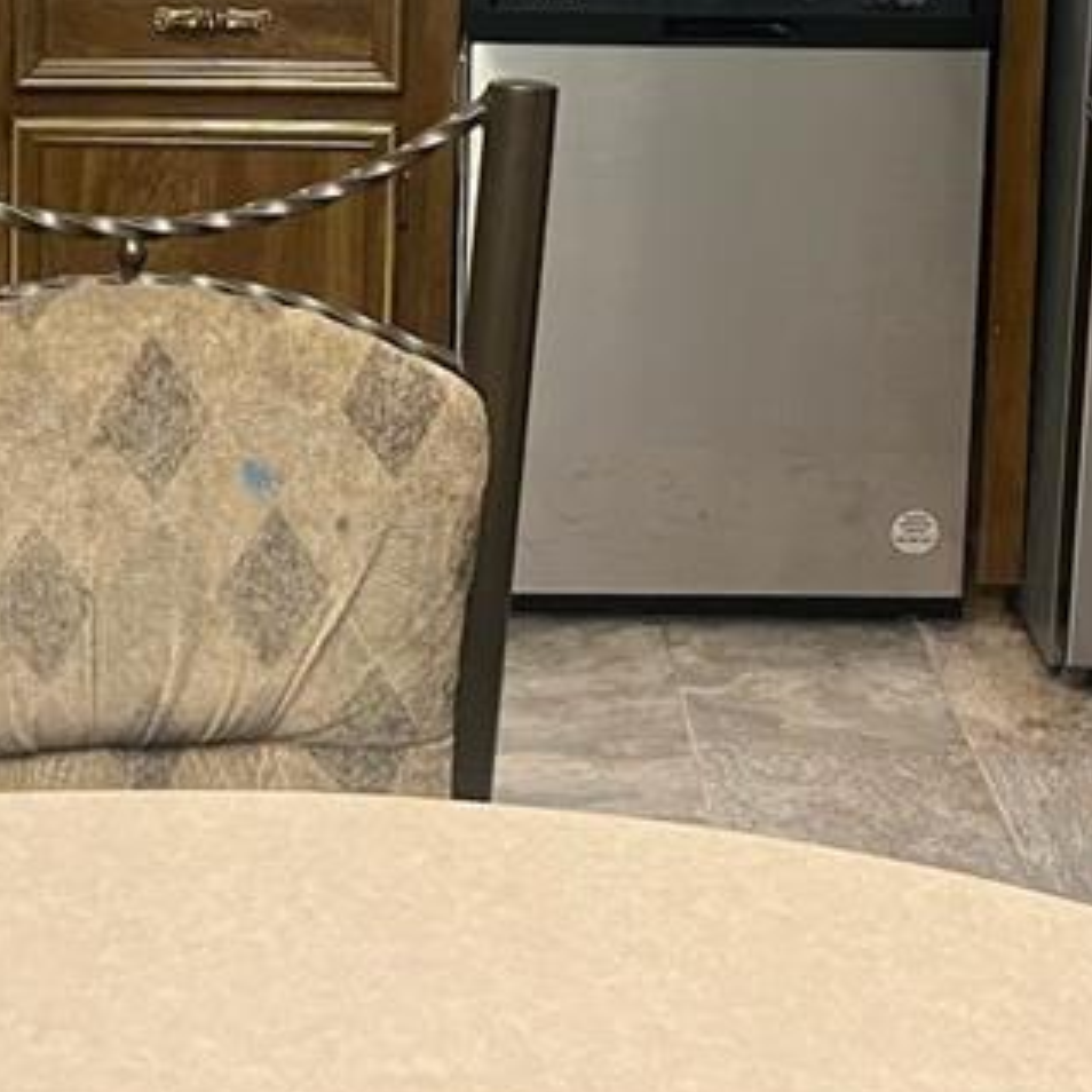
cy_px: -179
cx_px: 477
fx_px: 2641
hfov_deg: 23.3
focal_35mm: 74
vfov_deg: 21.8
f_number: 1.6
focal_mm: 5.1
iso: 400
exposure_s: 1/60
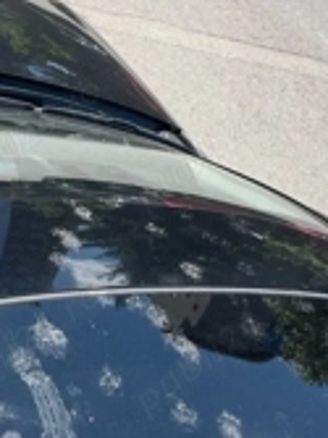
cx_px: 68
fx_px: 759
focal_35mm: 60
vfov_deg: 32.1
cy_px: 176
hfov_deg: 24.0
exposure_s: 1/1946
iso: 32
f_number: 1.6
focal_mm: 5.1
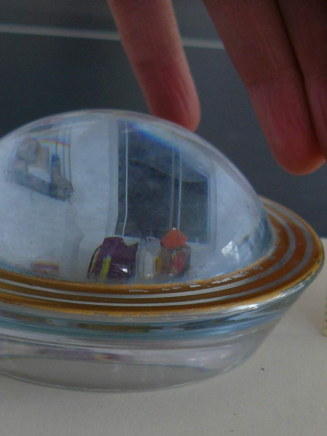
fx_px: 856
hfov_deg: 21.5
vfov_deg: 28.4
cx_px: 93
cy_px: 278
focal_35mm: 68
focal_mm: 6
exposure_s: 1/60
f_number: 2.8
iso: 100
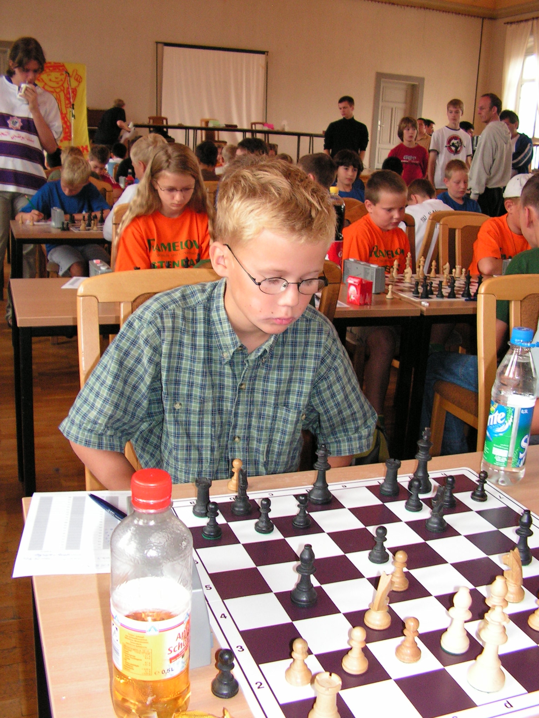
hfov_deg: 39.7
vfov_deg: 51.4
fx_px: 747
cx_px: 270
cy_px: 359
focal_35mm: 36
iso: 200
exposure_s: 1/40
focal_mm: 6
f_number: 3.2
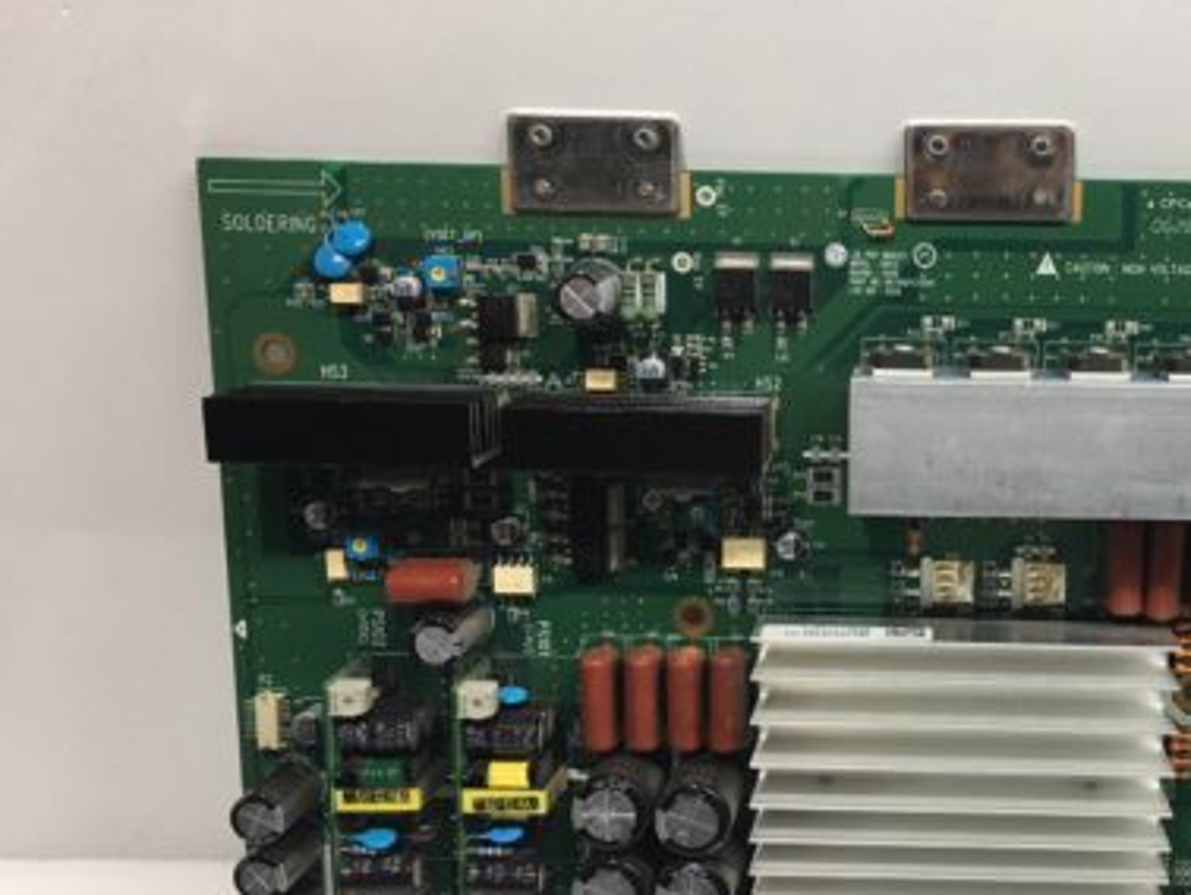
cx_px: 933
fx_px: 1584
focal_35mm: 46
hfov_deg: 39.8
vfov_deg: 31.3
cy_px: 589
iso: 25
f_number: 2.2
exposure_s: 1/30
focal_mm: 4.15
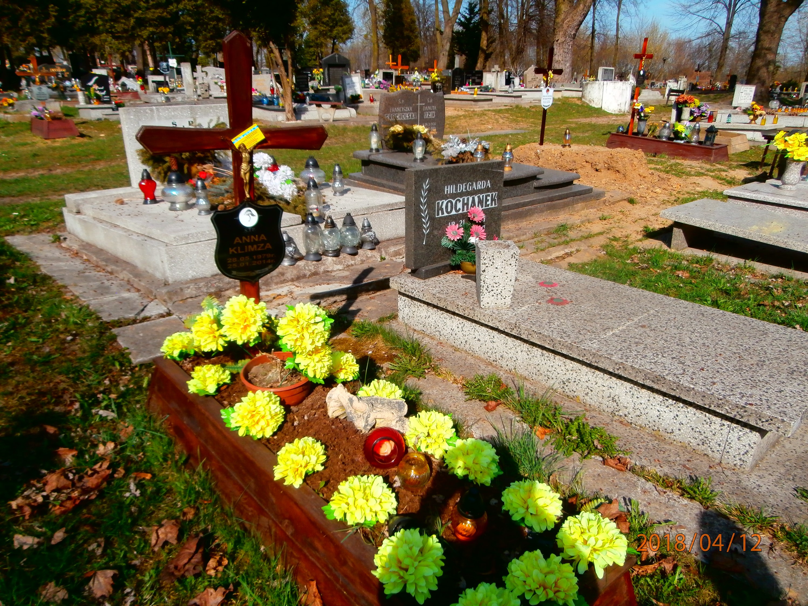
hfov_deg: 71.6
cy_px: 303
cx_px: 404
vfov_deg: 56.8
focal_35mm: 24
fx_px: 560
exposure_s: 1/1250
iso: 100
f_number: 3
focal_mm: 4.2
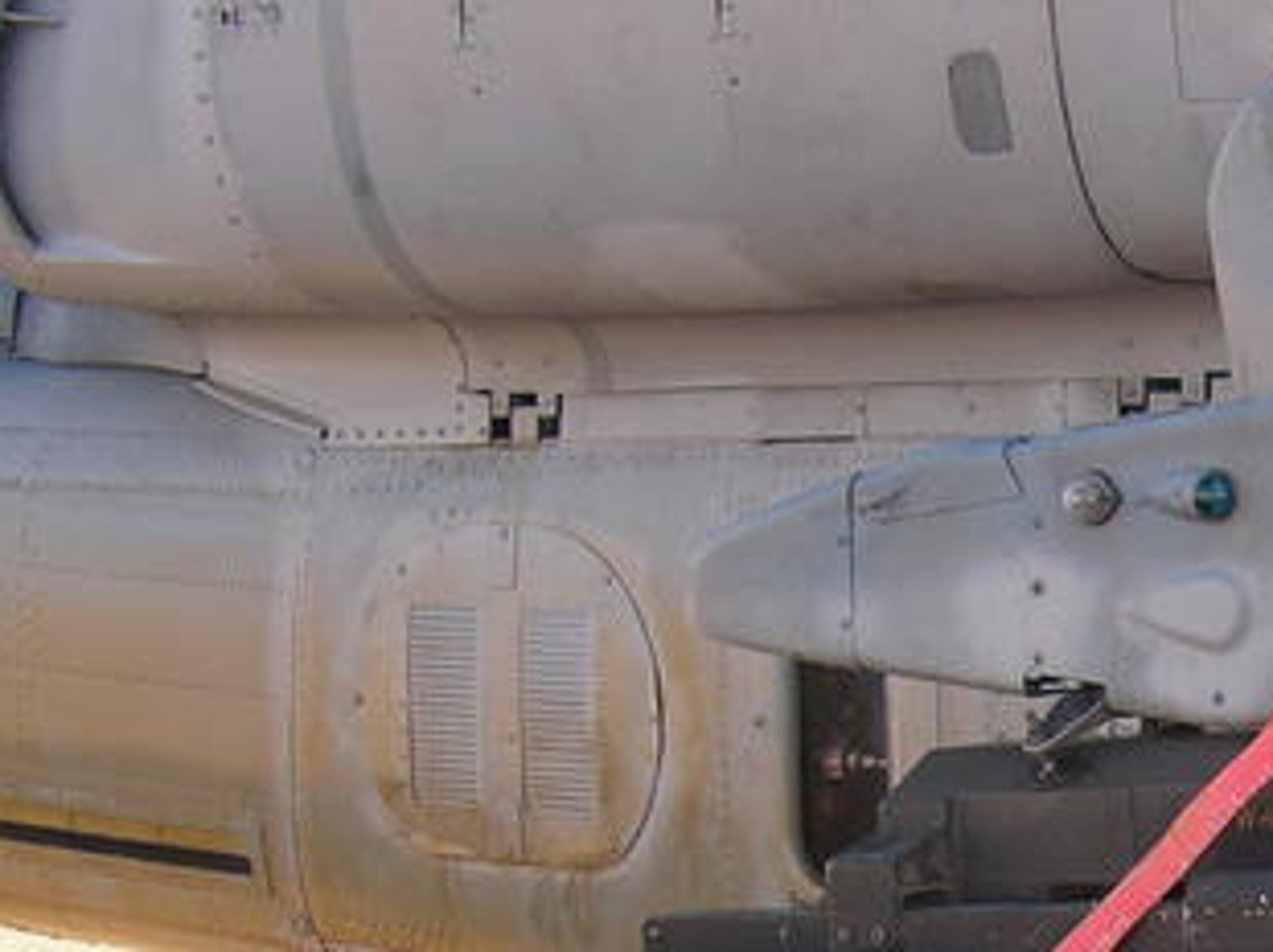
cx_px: 1560
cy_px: 934
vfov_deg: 11.8
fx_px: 4557
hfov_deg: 15.3
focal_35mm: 124
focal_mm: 7.5
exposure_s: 1/200
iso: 50
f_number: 3.1
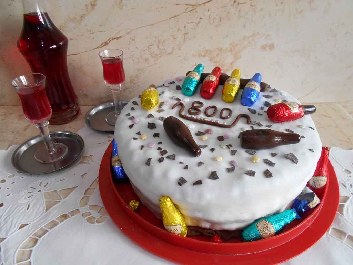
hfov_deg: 67.3
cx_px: 176
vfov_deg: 53.1
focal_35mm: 26
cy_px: 132
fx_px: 265
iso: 220
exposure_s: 1/30
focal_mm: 4.6
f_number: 3.2
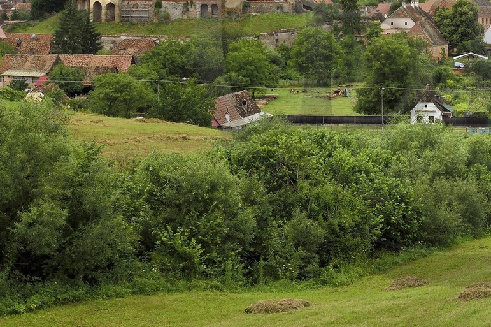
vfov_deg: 16.2
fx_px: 1131
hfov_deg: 23.7
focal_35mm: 83
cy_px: 21
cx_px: 455
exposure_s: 1/160
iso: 800
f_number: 13
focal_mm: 40
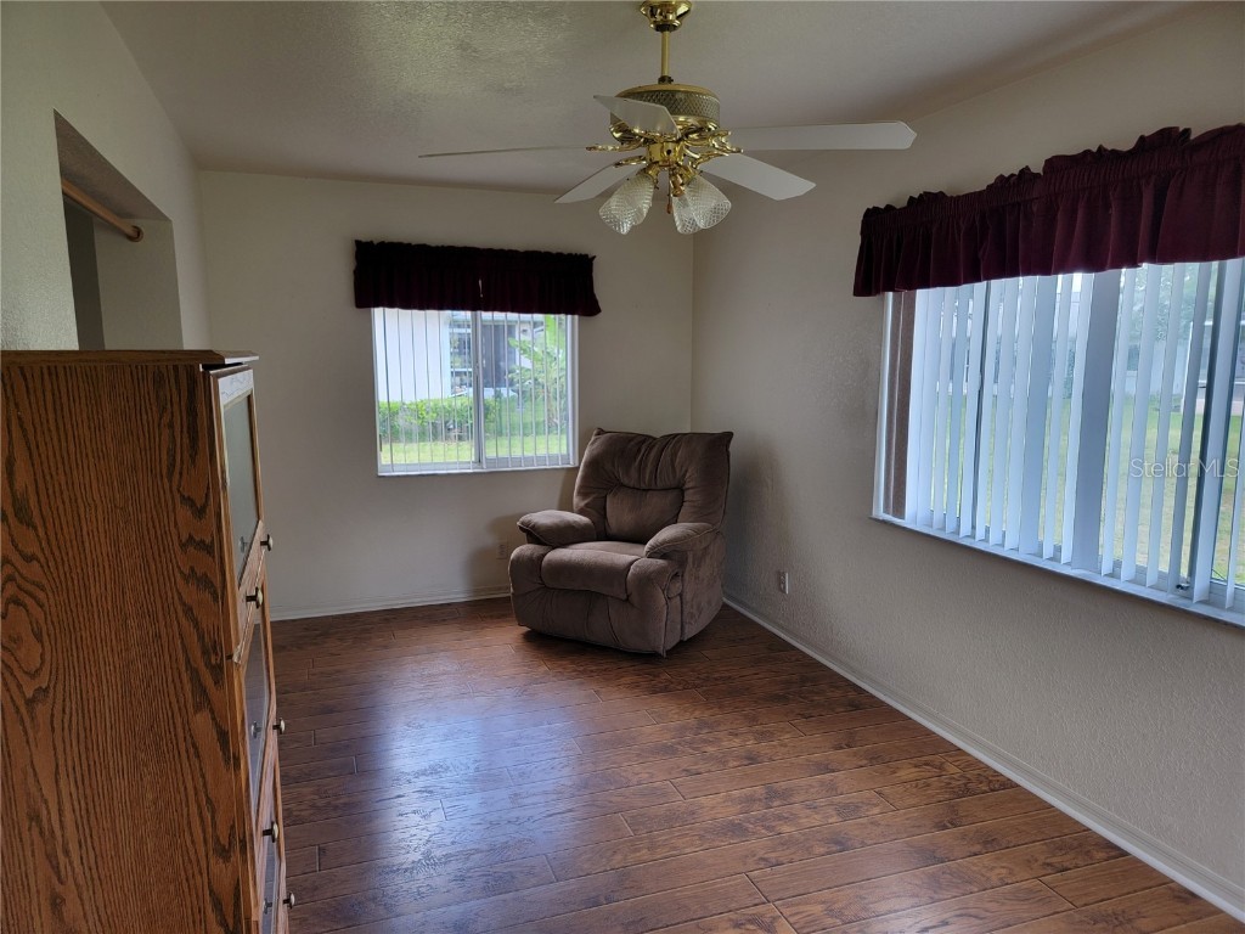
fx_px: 863
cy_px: 467
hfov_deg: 71.6
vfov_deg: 56.8
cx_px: 622
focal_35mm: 24
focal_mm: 6.7
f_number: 1.8
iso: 64
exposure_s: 1/120
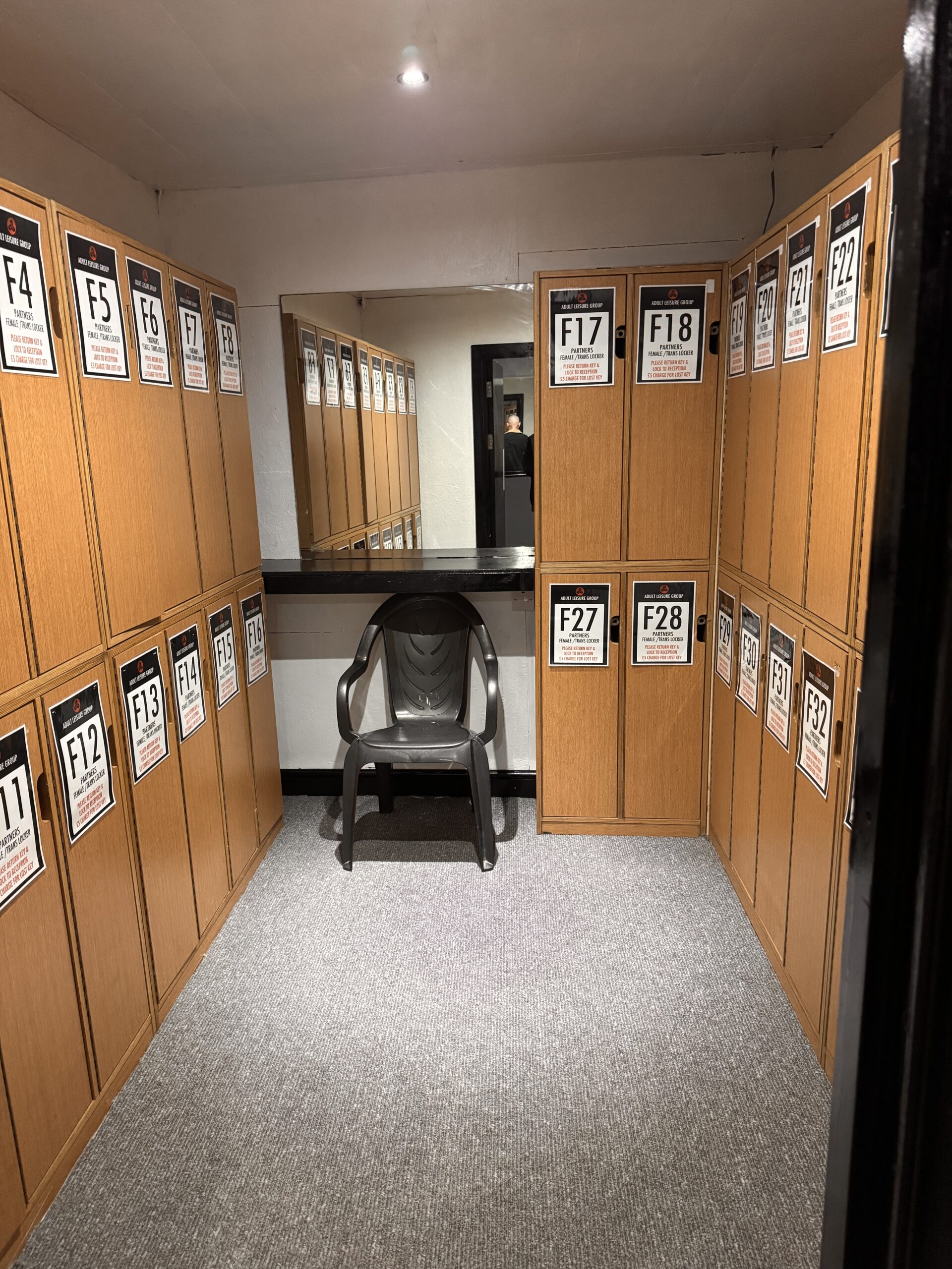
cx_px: 476
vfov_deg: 71.6
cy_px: 634
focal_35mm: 24
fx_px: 880
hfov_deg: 56.8
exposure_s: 1/50
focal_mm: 6.76
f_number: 1.78
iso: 800
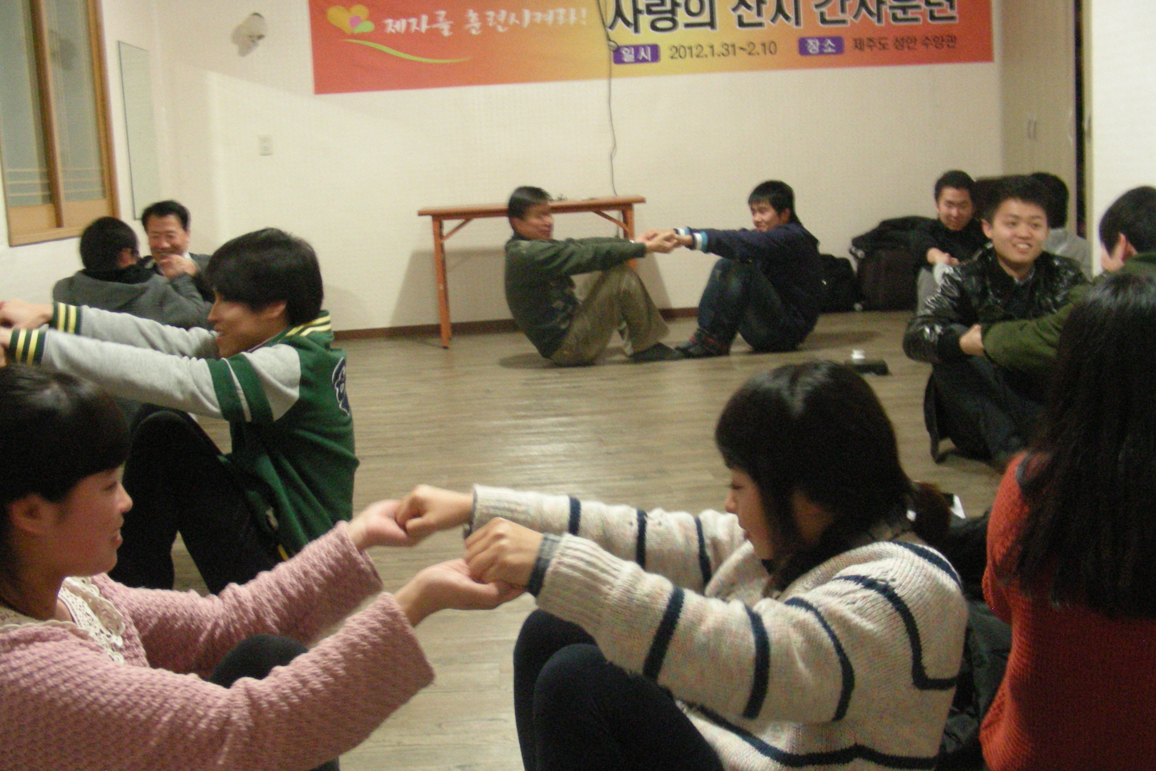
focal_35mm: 40
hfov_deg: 48.5
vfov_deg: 33.4
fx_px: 1284
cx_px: 578
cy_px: 410
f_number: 3.5
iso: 469
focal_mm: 6.3
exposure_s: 1/7.9
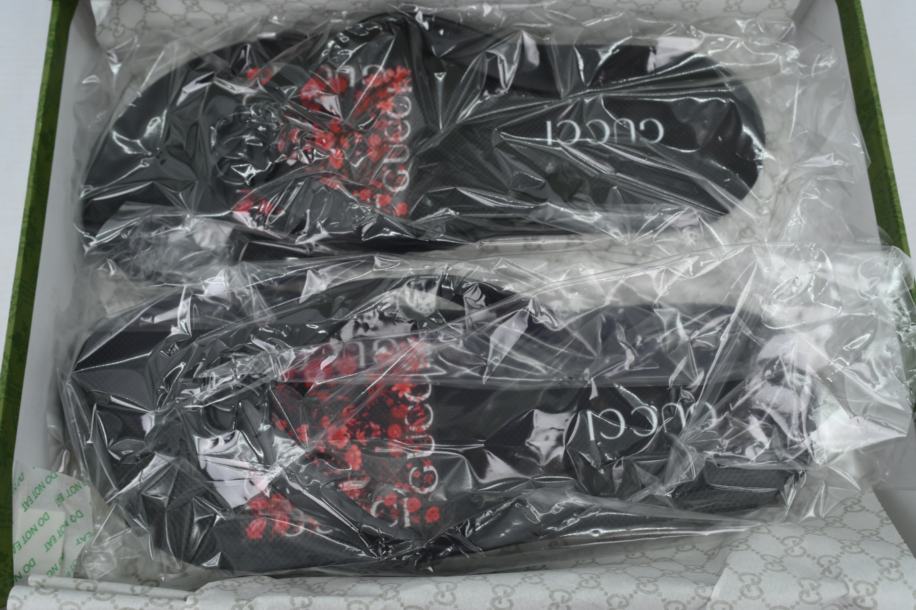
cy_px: 305
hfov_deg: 56.5
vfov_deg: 39.4
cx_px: 458
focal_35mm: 34
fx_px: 852
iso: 400
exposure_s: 1/100
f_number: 10
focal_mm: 33.5
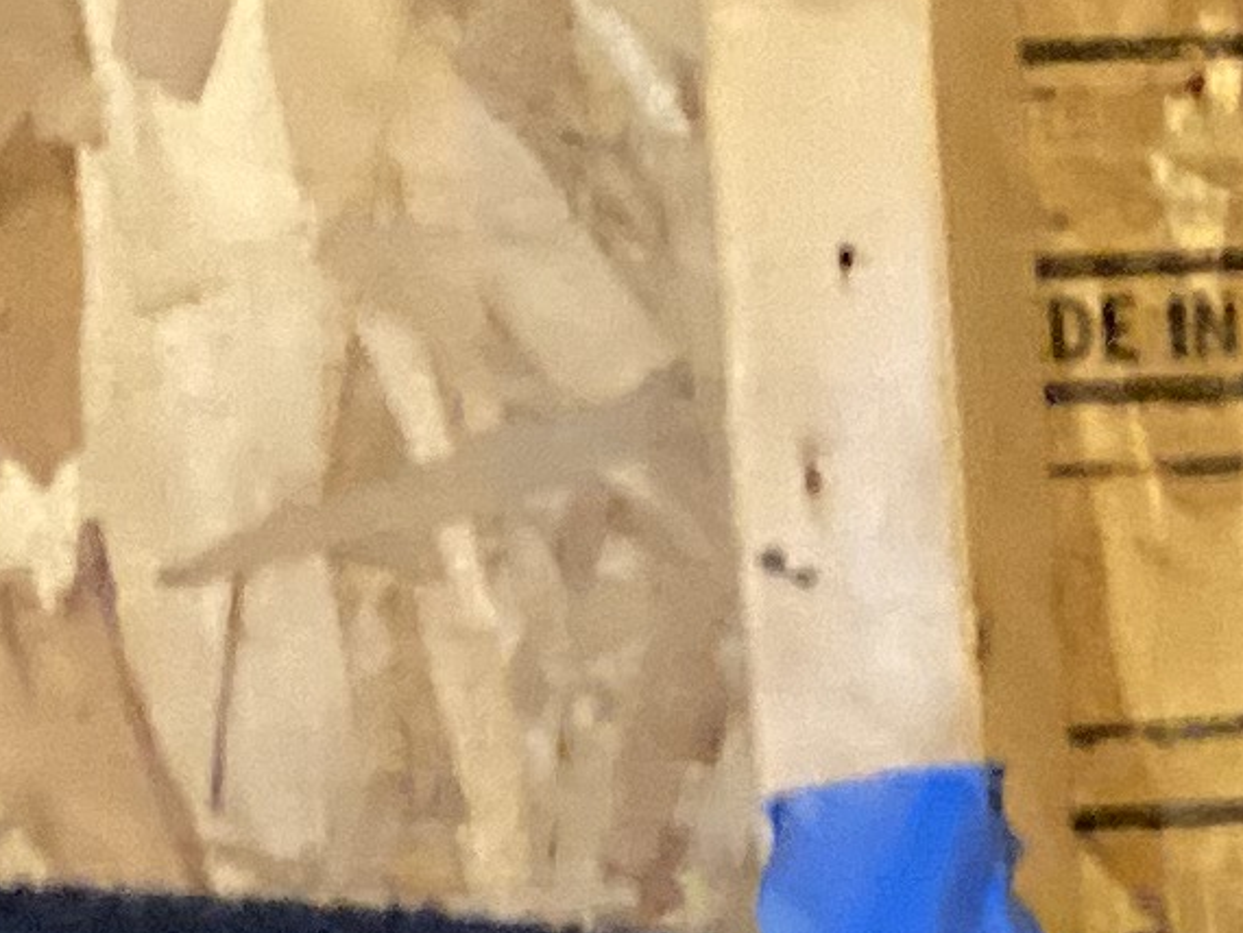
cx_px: 2506
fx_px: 7113
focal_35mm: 198
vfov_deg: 7.1
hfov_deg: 9.3
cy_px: 2204
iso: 640
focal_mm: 3.99
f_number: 1.8
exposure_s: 1/24
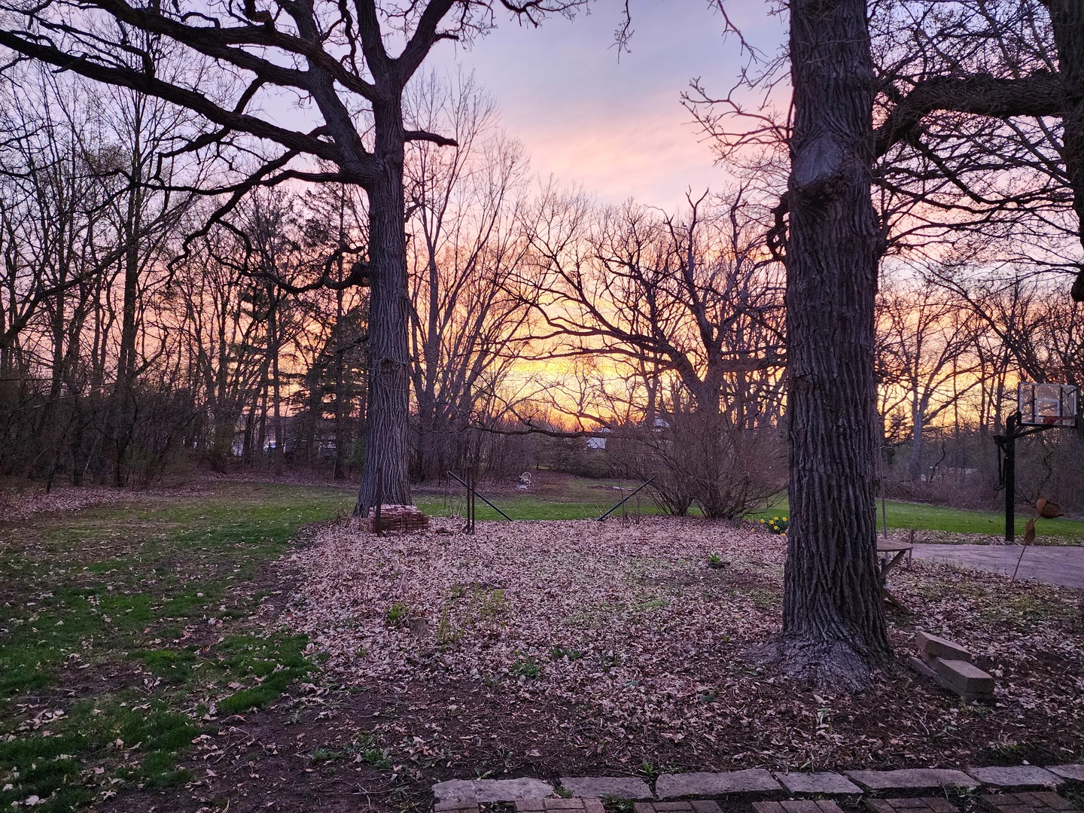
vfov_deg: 58.9
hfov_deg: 73.9
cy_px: 406
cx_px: 542
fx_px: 720
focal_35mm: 23
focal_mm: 6.4
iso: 320
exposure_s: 1/120
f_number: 1.8
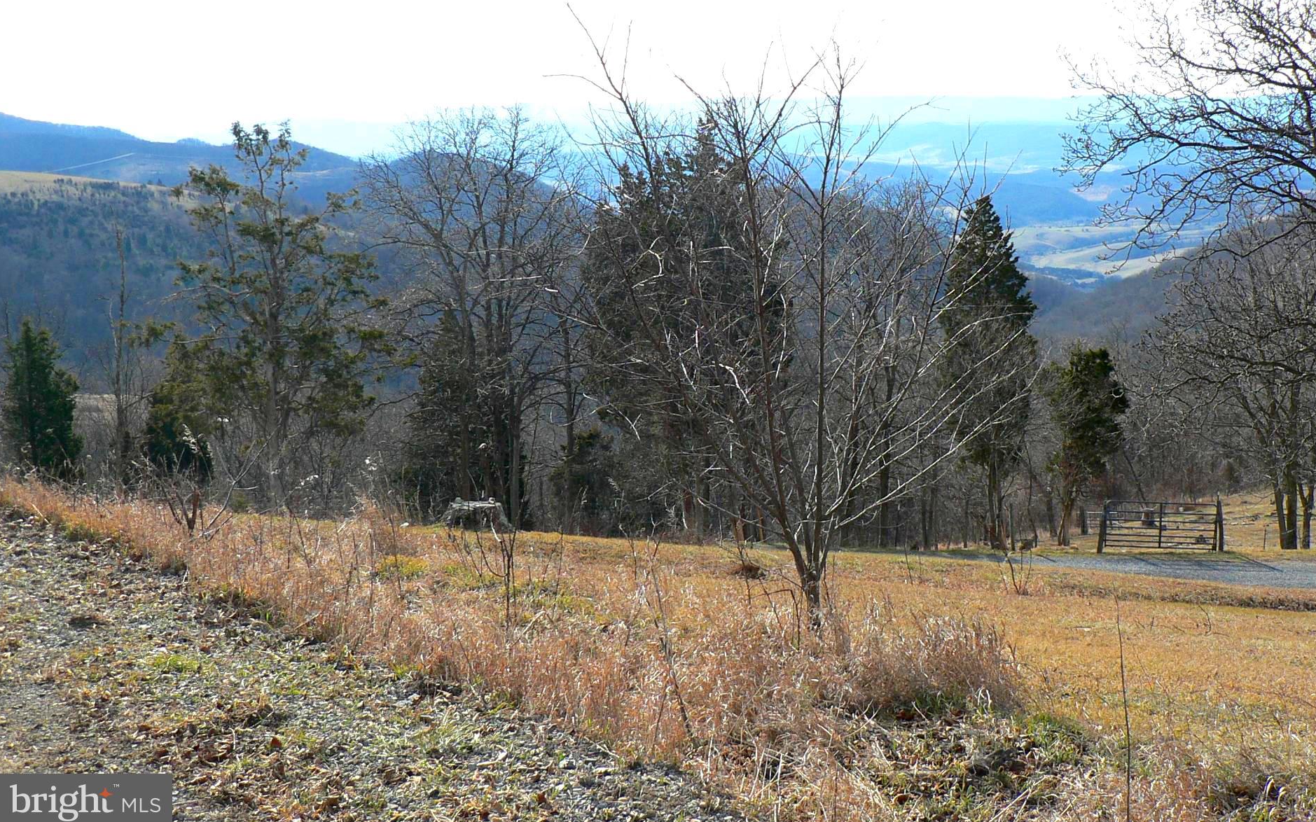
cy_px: 293
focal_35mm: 52
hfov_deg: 38.8
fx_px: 1865
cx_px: 714
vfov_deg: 24.8
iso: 100
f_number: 4
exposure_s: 1/400
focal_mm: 7.7
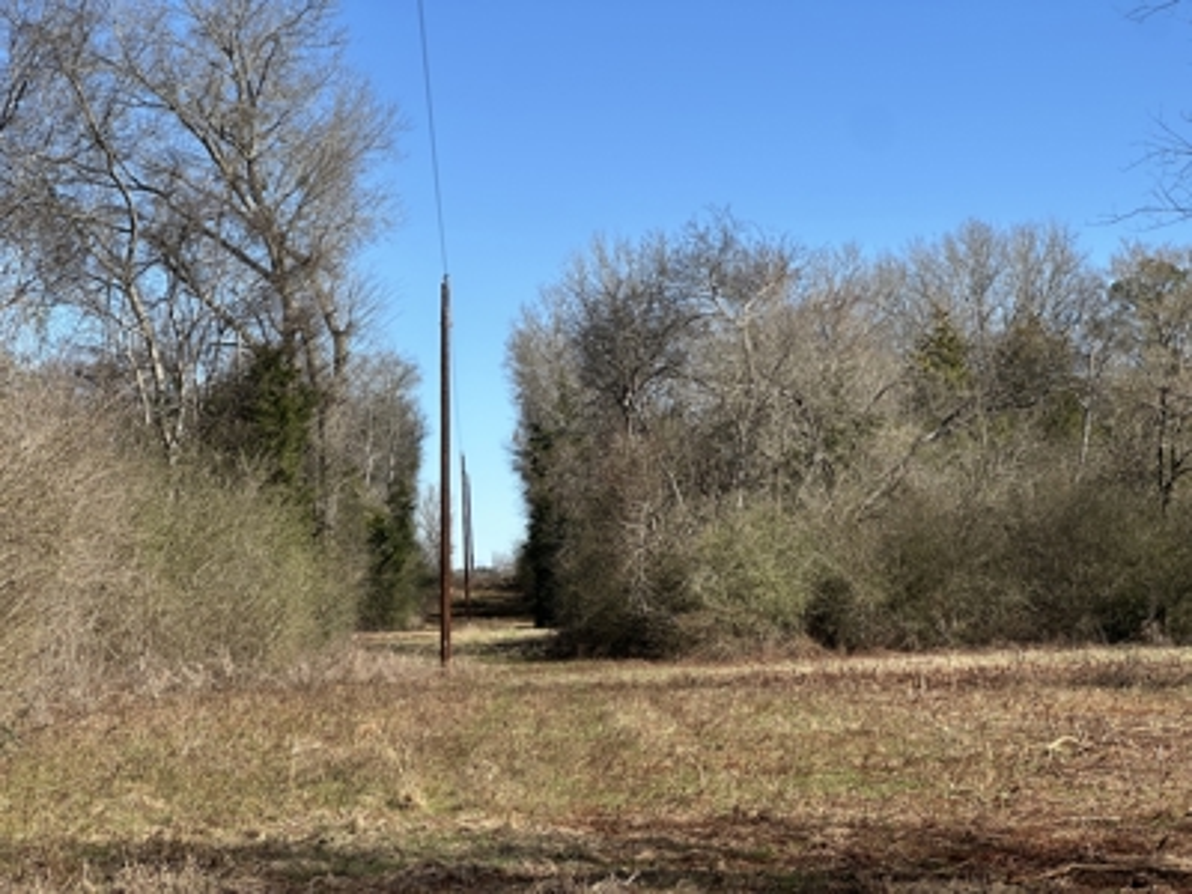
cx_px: 596
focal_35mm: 77
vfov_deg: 19.1
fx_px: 2651
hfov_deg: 25.3
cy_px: 447
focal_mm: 9
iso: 32
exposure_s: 1/464
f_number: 2.8
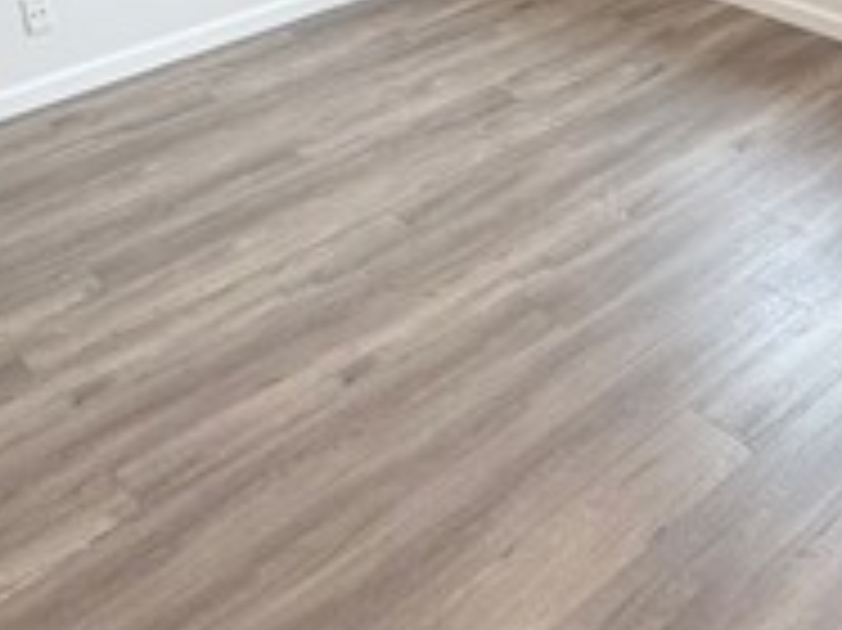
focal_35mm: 48
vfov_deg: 27.3
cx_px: 657
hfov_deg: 38.4
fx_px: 1167
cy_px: -90
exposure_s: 1/120
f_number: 2.2
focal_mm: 2.22
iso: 100
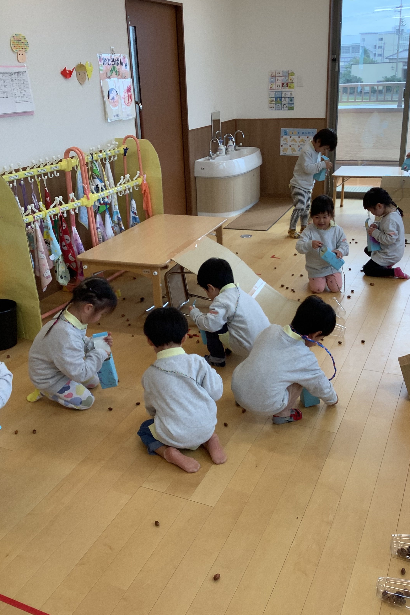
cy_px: 308
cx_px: 204
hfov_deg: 40.0
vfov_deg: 57.2
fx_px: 564
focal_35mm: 33
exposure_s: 1/100
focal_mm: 3.3
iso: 40
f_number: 2.4
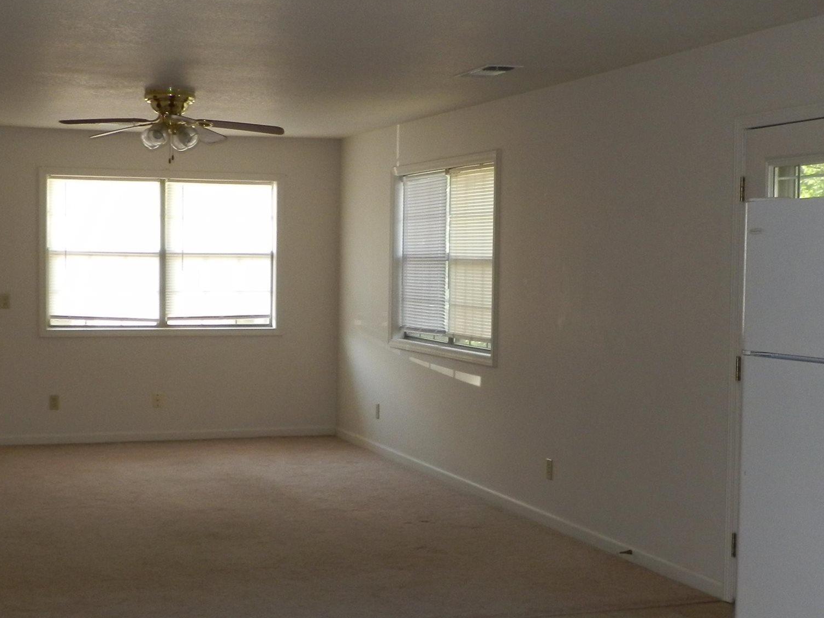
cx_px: 398
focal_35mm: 57
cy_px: 353
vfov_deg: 25.6
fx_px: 1357
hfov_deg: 33.8
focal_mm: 5
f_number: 3.3
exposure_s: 1/30
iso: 100
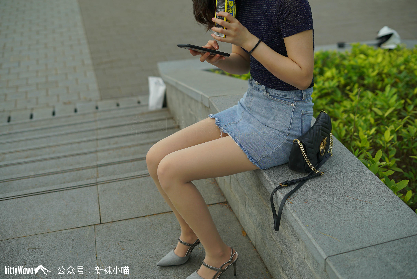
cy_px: 140
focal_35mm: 50
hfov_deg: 39.6
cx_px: 208
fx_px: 579
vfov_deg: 27.0
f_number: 2.8
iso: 100
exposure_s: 1/2000
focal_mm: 50
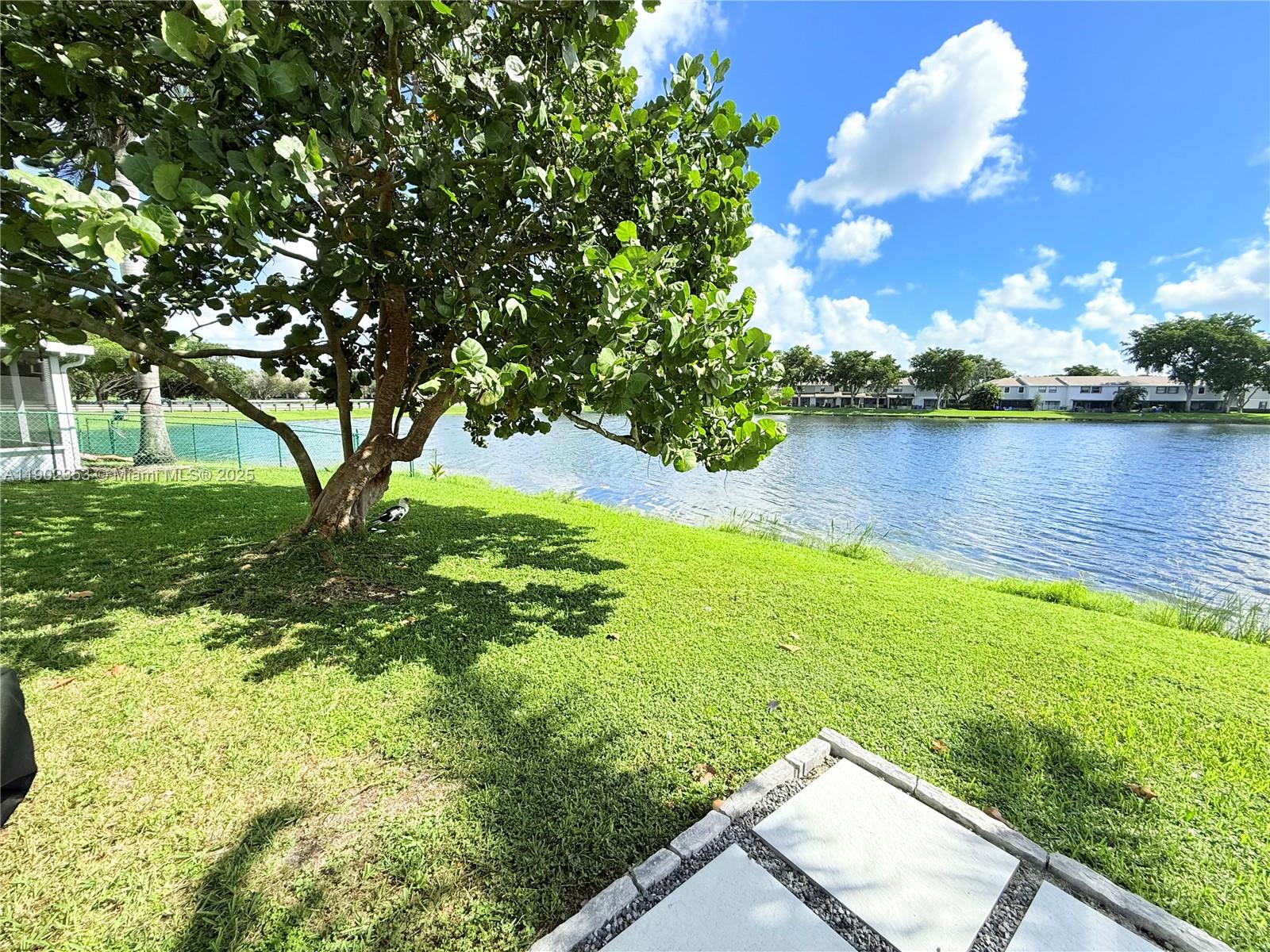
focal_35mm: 14
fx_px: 514
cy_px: 476
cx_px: 635
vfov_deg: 85.7
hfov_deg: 102.1
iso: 50
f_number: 2.2
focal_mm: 2.22
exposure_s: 1/1497
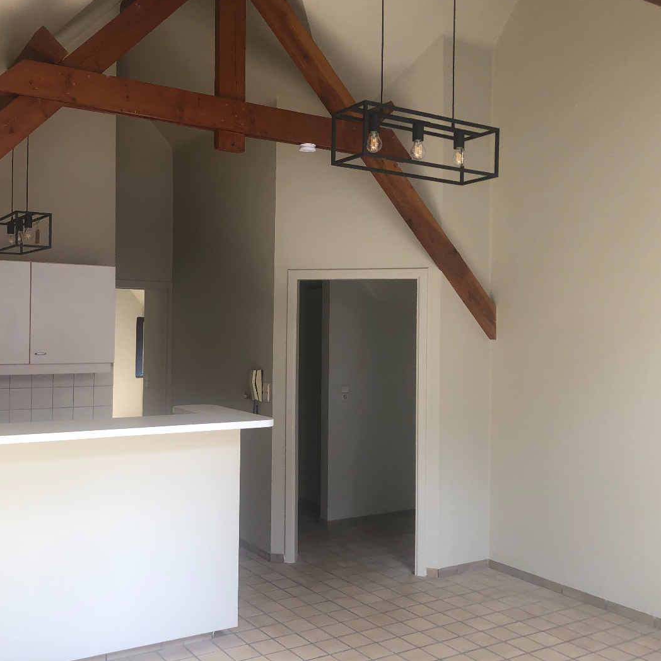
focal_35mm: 34
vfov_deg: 48.4
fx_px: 735
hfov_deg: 47.9
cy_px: 326
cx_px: 241
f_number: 1.8
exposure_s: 1/120
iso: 50
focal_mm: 3.99
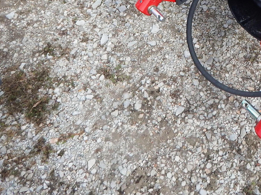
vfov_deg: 23.5
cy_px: -47
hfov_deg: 33.3
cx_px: 209
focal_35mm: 56
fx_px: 422
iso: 125
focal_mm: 4
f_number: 3
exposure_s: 1/1000
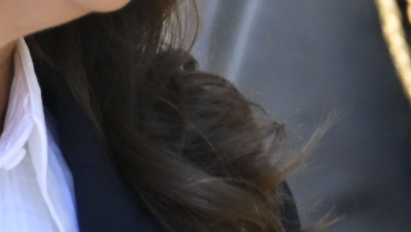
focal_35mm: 2721
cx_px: 675
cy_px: -280
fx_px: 29659
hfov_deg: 0.8
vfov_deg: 0.4
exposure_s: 1/500
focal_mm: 420
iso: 800
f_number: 7.1
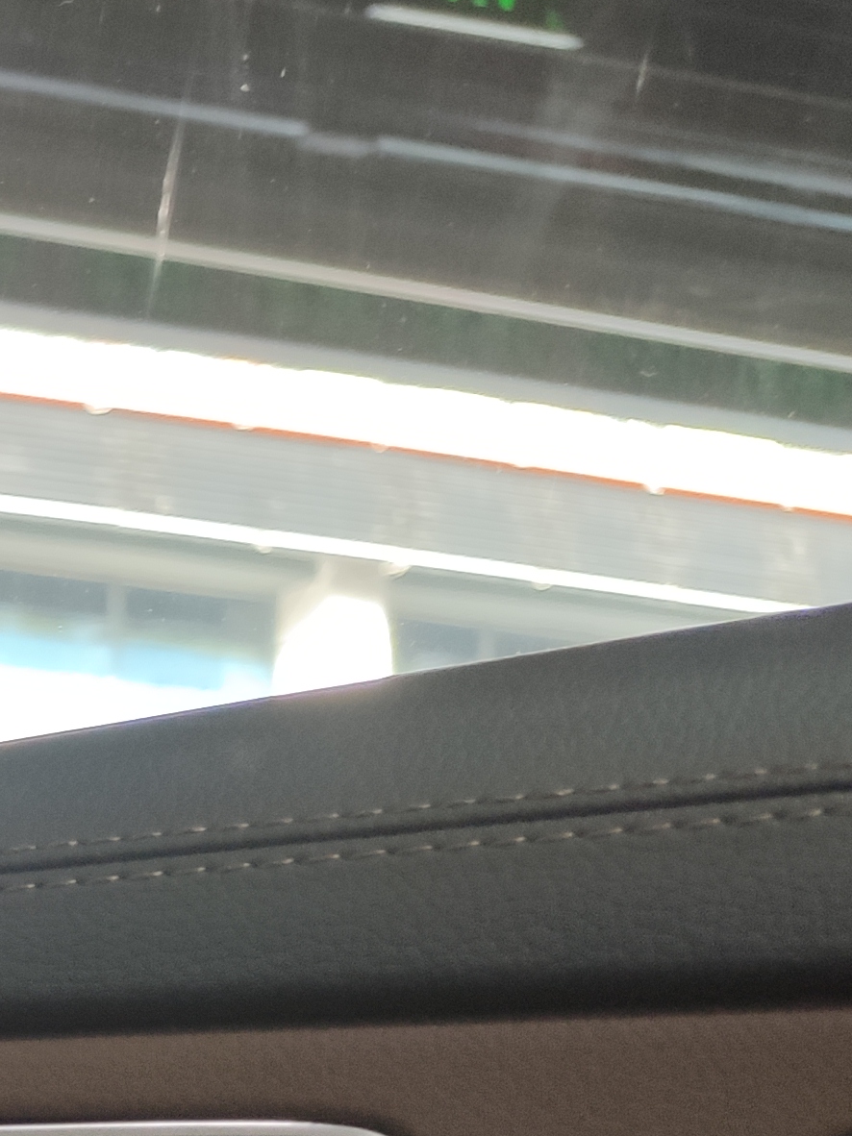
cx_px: -969
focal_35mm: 88
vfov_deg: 21.3
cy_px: 1210
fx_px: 2889
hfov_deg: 13.7
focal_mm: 4.75
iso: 142
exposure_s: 1/50
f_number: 1.75
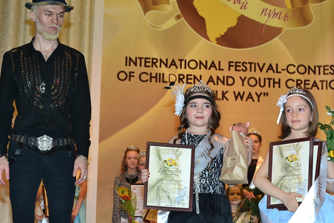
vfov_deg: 11.8
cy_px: 161
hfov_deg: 17.6
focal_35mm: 116
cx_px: 160
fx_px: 1077
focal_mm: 50
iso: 400
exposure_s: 1/60
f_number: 5.6
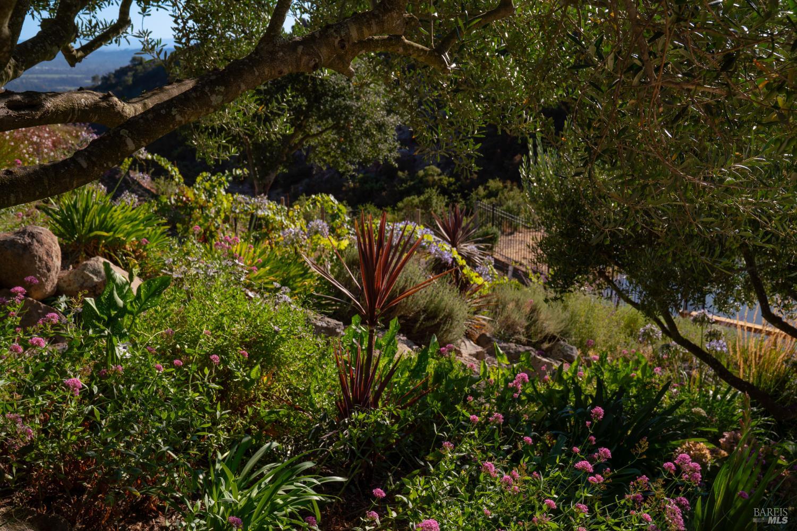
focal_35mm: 36
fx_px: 797
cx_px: 398
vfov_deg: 36.9
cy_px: 266
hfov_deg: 53.1
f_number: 9
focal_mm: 36
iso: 100
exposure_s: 1/160
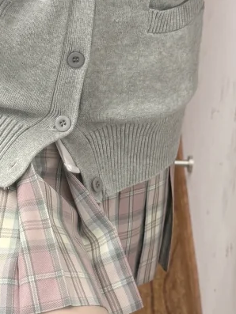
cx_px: 76
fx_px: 790
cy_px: 181
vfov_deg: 22.5
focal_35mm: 87
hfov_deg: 16.9
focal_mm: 6.76
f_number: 1.78
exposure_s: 1/50
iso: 250
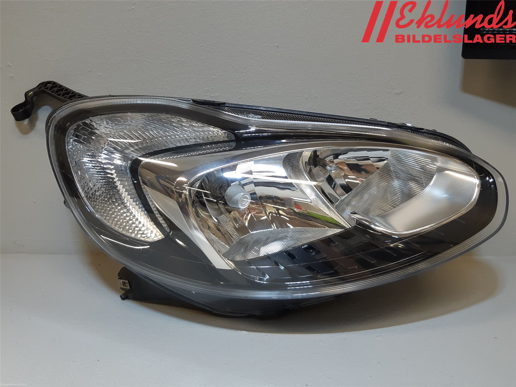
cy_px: 194
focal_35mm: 26
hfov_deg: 67.3
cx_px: 258
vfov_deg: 53.1
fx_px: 388
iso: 64
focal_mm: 3.93
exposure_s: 1/50
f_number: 1.7
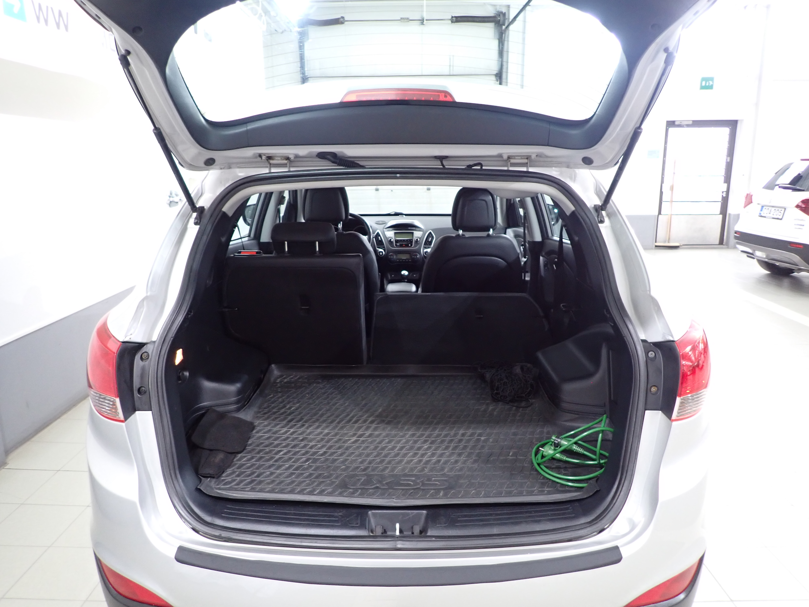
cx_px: 404
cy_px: 304
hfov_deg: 69.4
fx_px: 584
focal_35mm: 25
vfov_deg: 54.9
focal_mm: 4.5
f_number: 2
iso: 320
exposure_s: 1/30
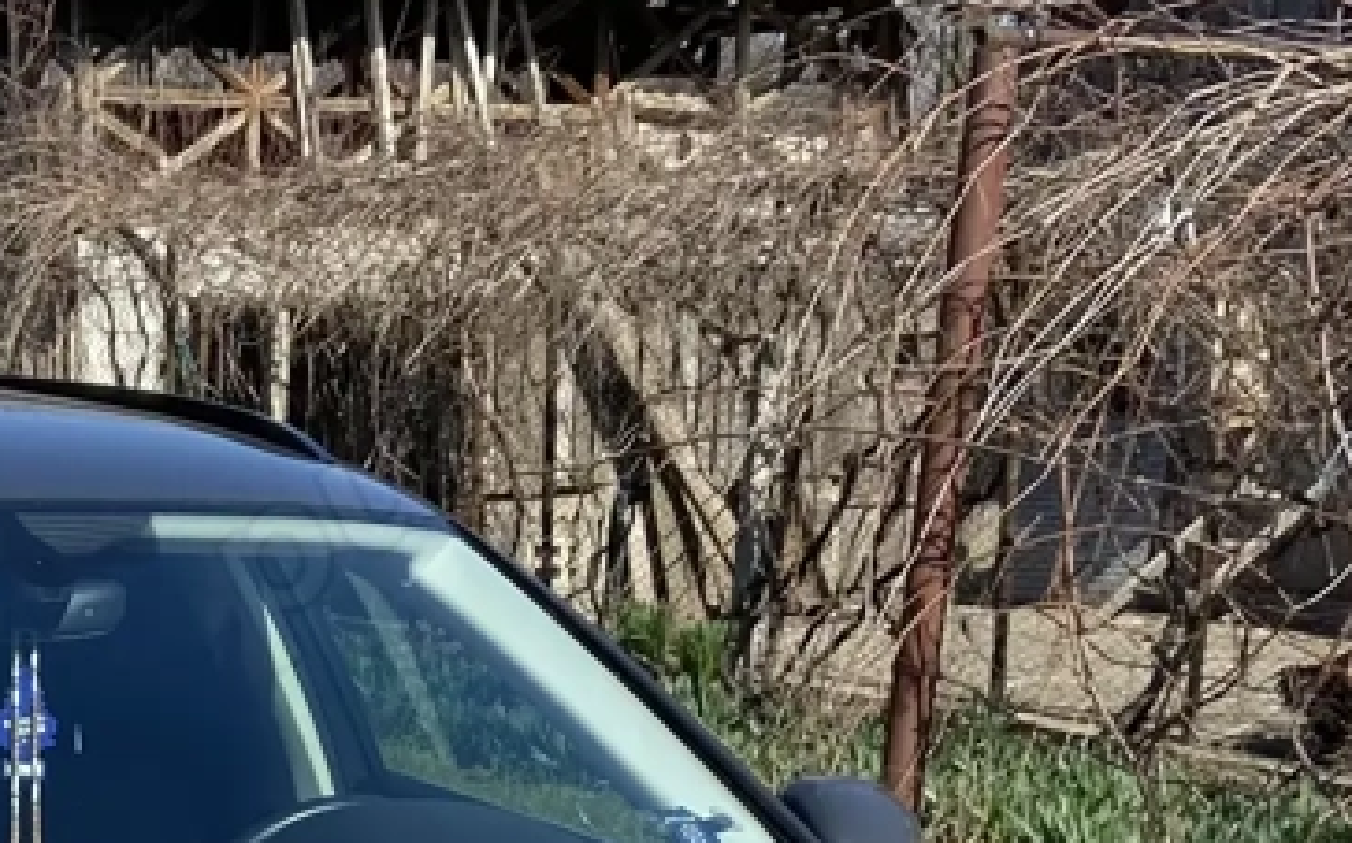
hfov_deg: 20.3
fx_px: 3719
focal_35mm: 101
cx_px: 175
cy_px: 1474
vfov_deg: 12.0
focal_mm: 4.25
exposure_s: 1/3040
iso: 32
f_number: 1.8
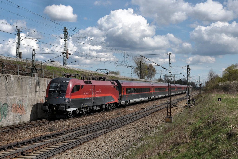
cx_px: 119
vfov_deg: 29.9
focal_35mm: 45
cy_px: 80
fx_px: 298
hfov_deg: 43.6
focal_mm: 30
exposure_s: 1/1000
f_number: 9
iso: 320
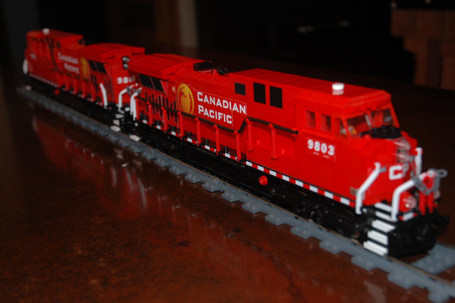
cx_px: 228
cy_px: 152
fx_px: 644
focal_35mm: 51
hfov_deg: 38.9
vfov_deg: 26.4
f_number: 4.2
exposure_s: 1/60
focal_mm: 34
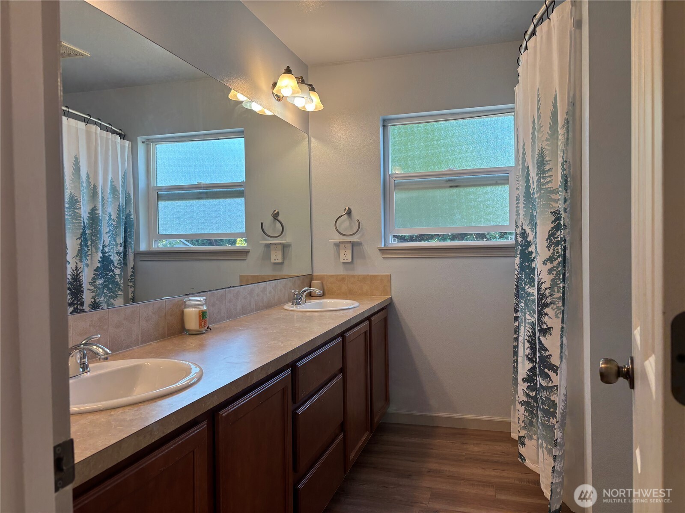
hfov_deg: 67.3
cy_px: 256
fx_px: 515
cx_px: 342
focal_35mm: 26
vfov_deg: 53.1
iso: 50
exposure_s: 1/120
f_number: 1.6
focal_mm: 5.96
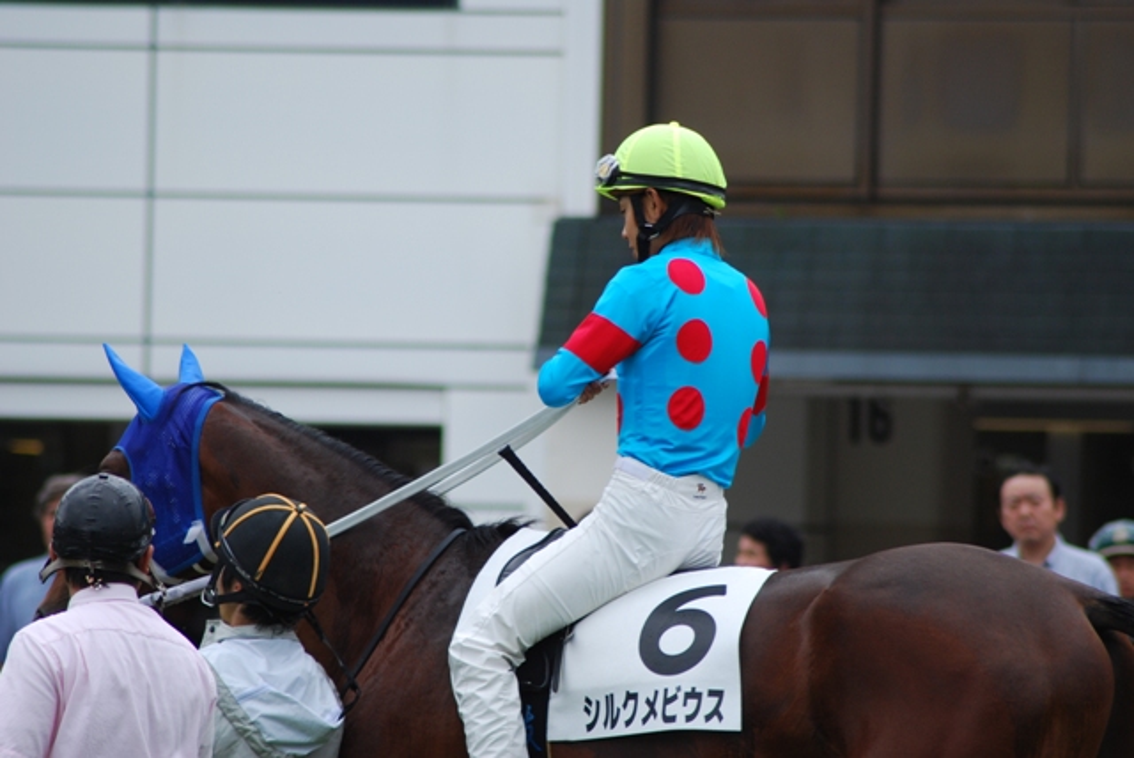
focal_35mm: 450
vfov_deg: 3.1
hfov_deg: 4.6
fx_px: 14188
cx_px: 567
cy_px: 379
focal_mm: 300
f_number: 5.6
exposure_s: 1/500
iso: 250
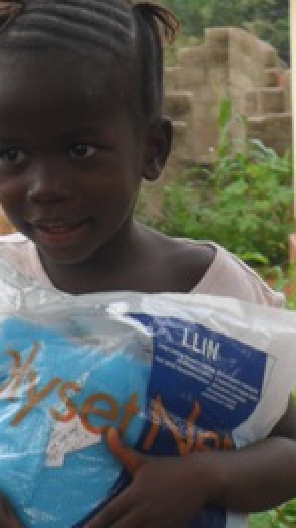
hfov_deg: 6.8
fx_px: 2502
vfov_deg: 11.9
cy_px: 484
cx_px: 63
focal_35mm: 179
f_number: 4.3
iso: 120
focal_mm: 15.4
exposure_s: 1/60
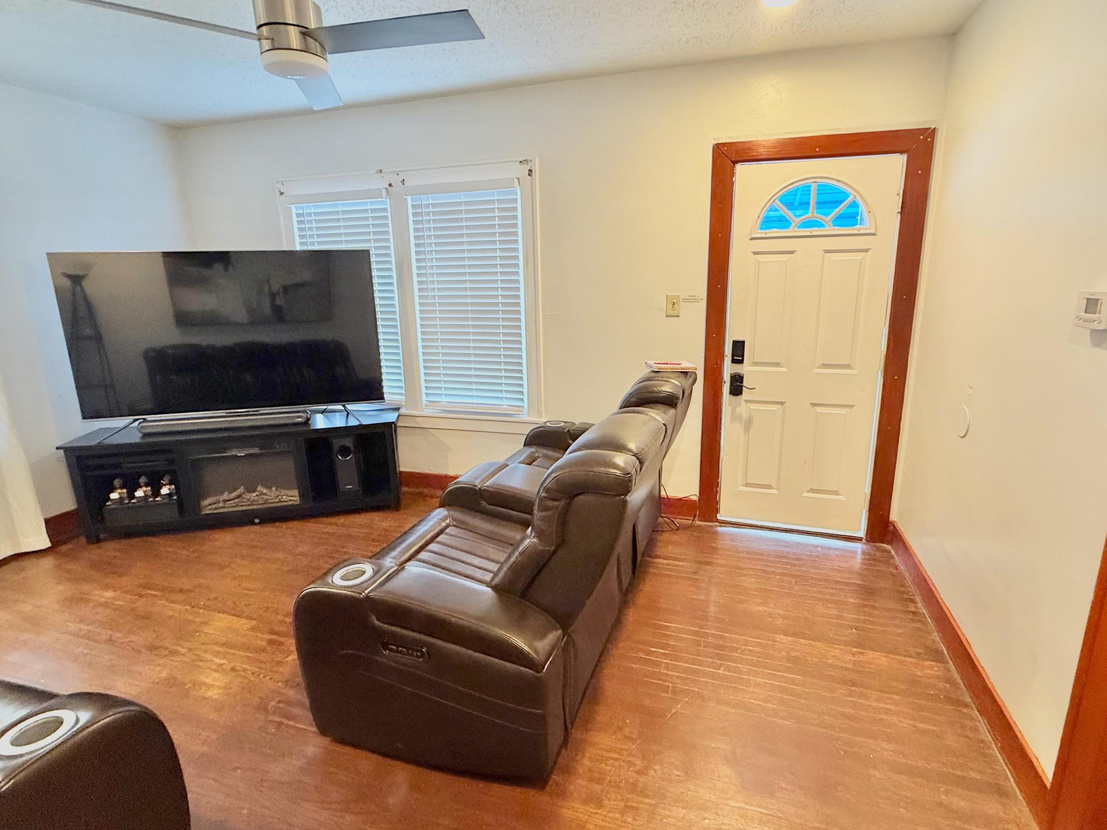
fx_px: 544
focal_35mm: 17
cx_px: 586
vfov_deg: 74.7
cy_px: 400
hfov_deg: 90.9
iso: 400
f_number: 2.2
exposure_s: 1/60
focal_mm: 2.22
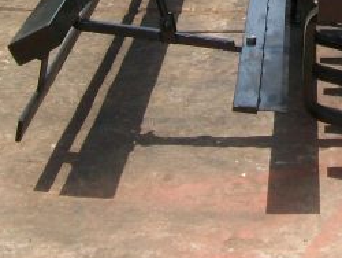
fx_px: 1137
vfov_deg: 12.3
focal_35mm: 115
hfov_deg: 16.4
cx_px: 409
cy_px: -129
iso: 80
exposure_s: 1/400
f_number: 4.8
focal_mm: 6
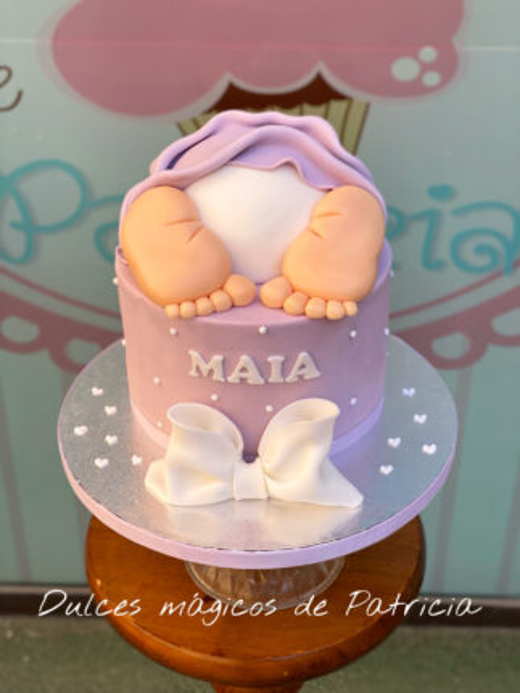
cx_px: 260
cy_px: 346
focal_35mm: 52
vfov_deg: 36.8
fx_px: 1042
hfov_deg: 28.0
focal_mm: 6
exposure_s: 1/761
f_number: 2
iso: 20
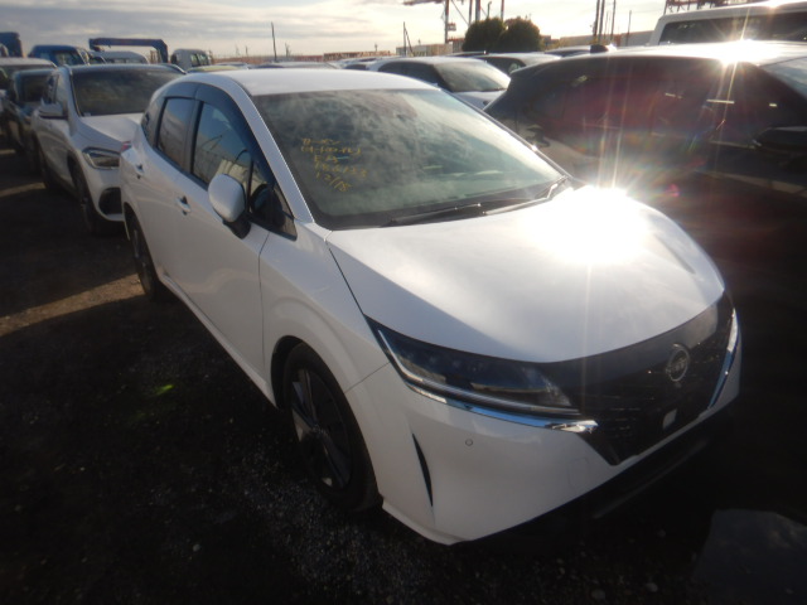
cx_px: 404
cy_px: 302
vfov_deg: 56.8
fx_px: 560
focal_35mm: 24
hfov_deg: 71.6
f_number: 2.8
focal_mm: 4.3
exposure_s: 1/640
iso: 125
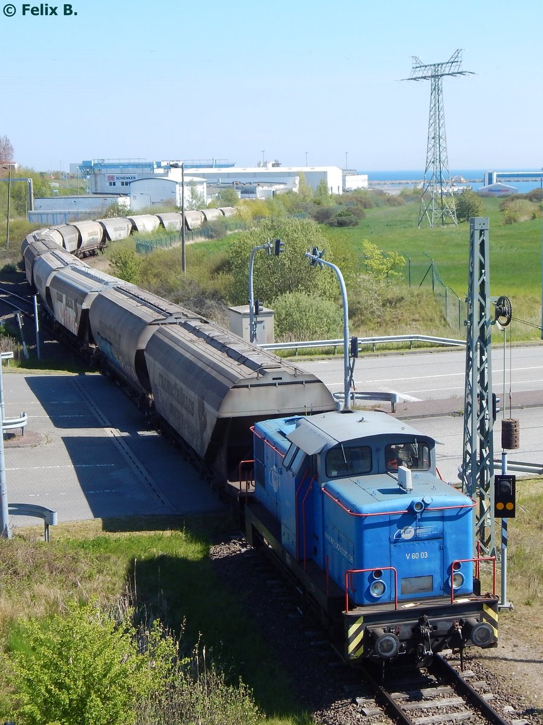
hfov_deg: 30.2
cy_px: 362
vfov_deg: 39.7
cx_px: 272
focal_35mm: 48
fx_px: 1005
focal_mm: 8.6
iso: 125
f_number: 3.7
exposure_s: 1/1000
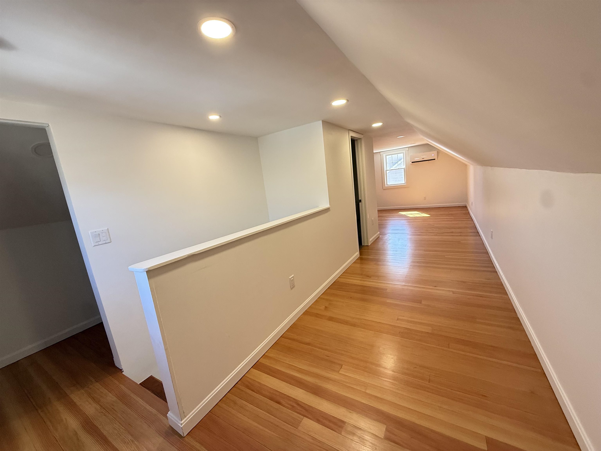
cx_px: 300
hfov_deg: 102.1
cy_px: 226
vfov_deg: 85.7
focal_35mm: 14
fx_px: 243
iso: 200
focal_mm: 2.22
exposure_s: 1/99
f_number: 2.2
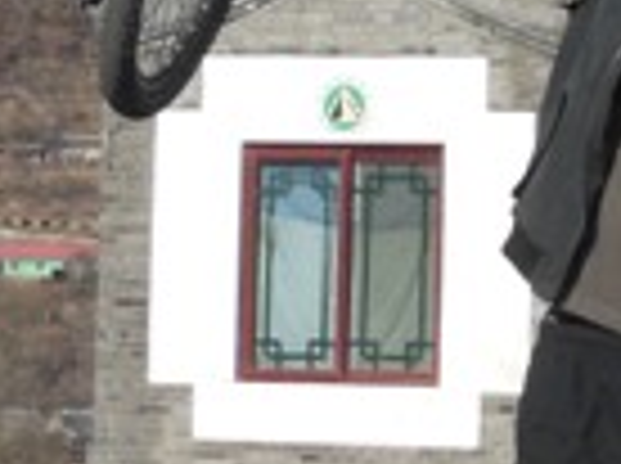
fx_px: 4316
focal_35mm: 241
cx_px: 713
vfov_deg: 6.1
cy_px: -83
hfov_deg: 8.2
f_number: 4.4
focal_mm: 8
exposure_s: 1/1000
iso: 125
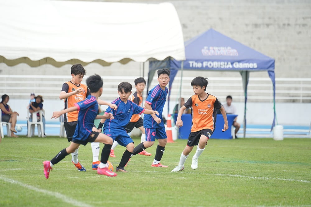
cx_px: 156
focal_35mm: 180
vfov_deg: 7.6
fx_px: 1554
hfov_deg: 11.4
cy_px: 104
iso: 200
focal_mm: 180
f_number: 3.2
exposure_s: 1/1000
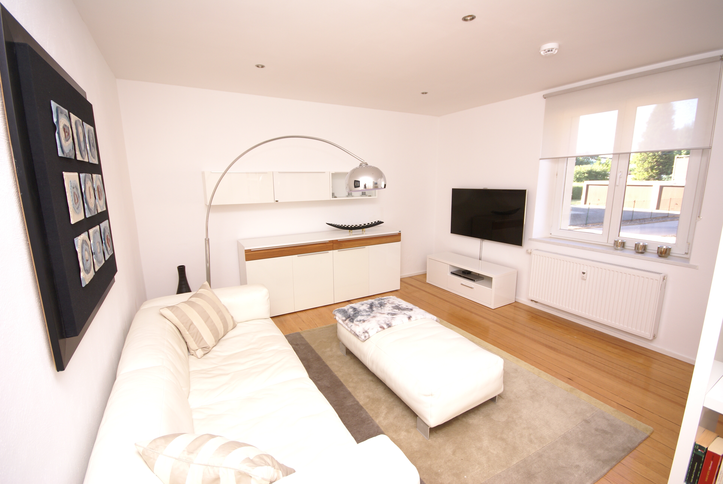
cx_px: 362
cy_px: 242
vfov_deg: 77.5
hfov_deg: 100.3
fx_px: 302
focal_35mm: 15
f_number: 5.6
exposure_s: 1/60
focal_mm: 10
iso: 400
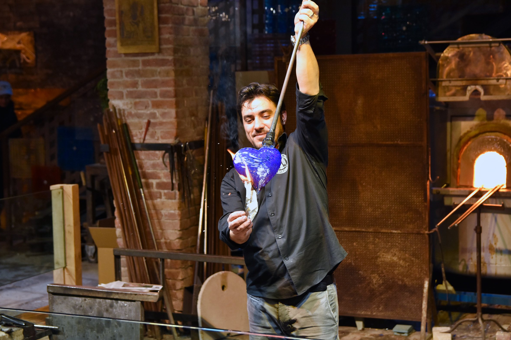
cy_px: 169
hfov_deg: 26.6
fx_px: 1079
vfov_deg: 17.9
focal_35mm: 76
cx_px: 256
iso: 900
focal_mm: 50
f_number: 4
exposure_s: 1/80
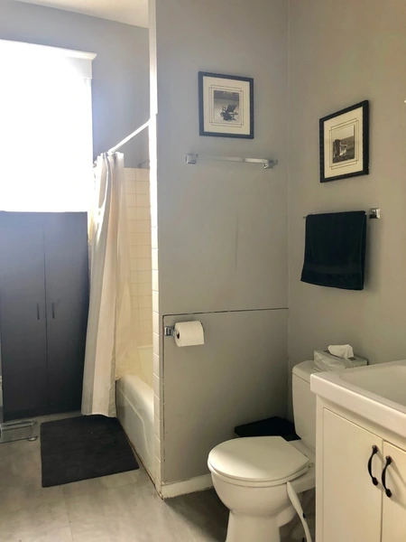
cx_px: 203
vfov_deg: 63.4
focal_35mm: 28
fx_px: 438
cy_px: 271
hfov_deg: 49.7
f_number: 1.8
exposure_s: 1/20
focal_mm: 3.99
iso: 40
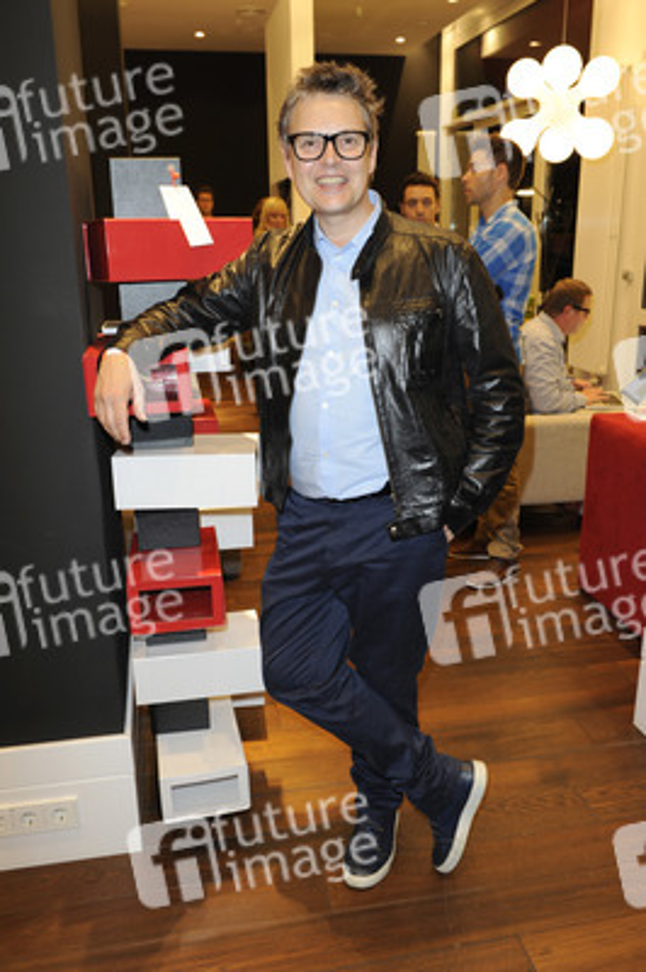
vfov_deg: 58.8
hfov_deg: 41.0
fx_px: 863
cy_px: 486
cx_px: 323
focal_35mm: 32
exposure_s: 1/50
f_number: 6.3
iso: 1000
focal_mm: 32
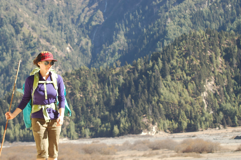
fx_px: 803
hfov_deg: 17.1
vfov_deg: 11.4
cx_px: 120
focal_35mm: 120
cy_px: 80
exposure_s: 1/100
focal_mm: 80
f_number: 9
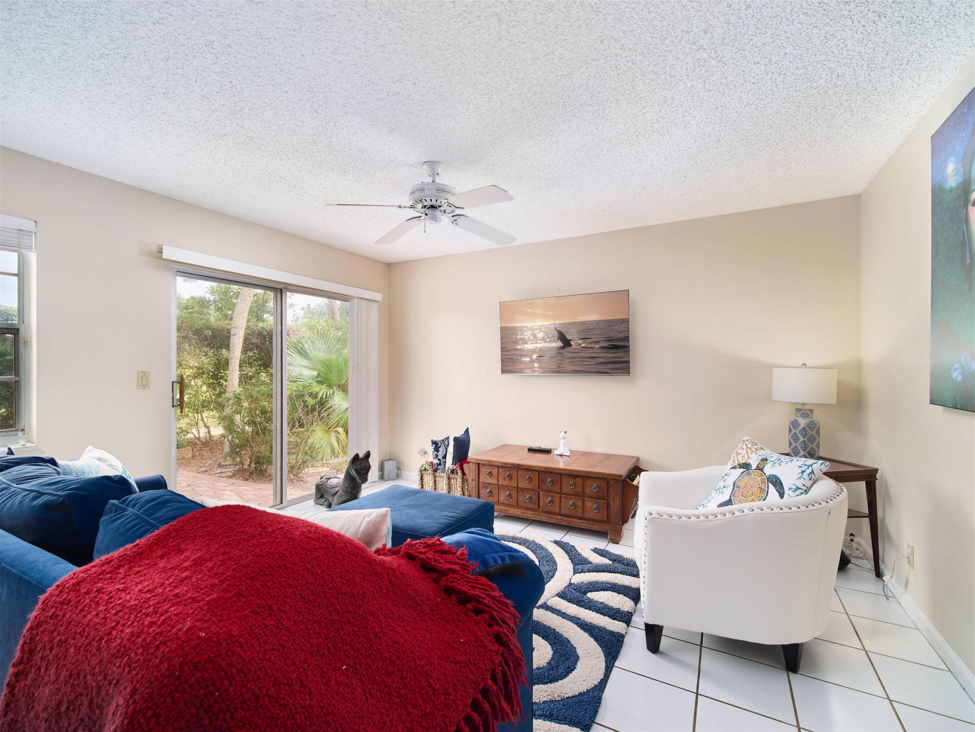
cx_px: 488
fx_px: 394
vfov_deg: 85.7
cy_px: 366
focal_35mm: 14
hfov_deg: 102.0
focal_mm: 7
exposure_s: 1/250
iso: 100
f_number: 5.6
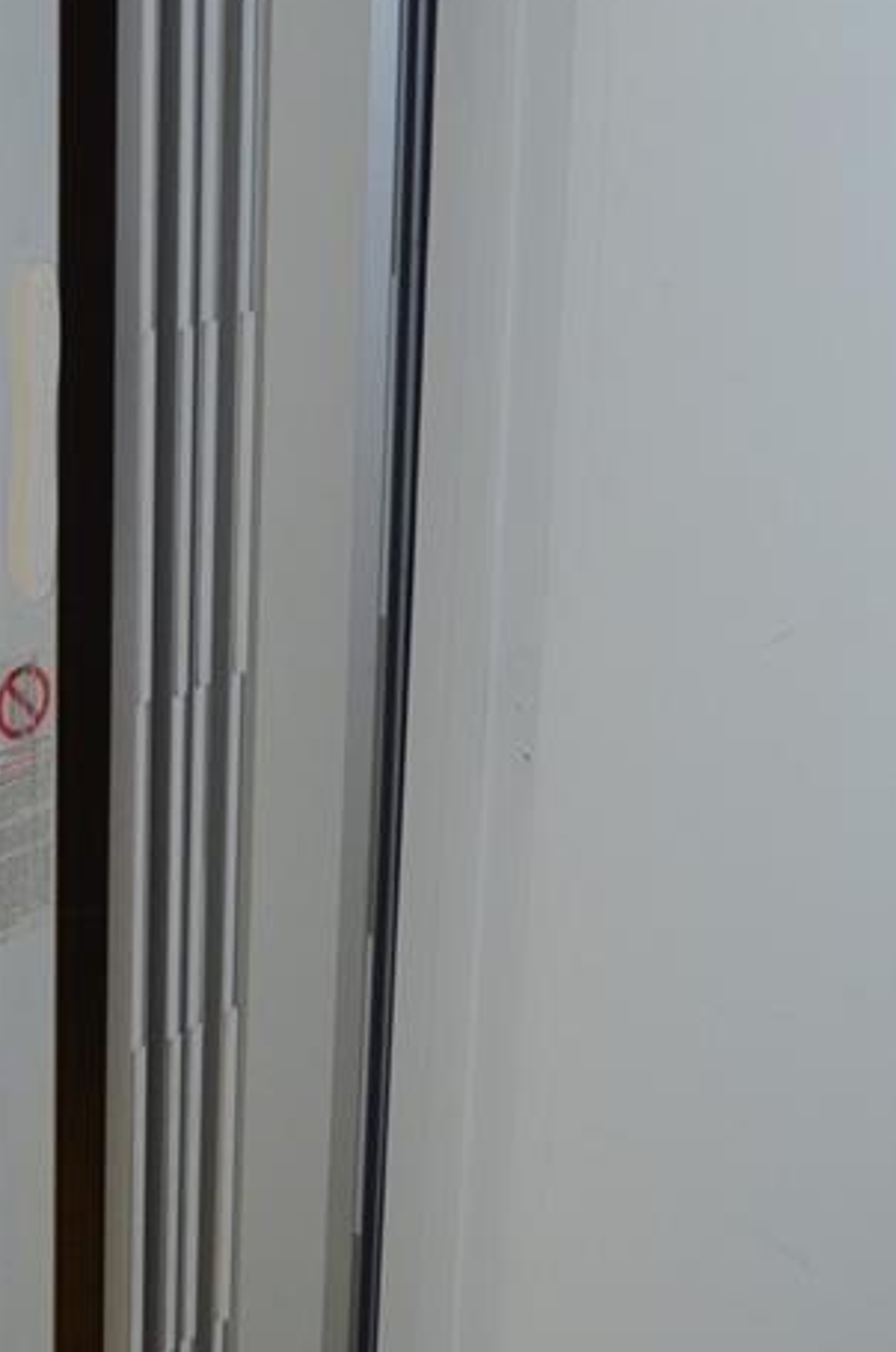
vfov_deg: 28.0
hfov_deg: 18.6
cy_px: 311
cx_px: -21
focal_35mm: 71
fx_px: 2663
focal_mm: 18
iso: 720
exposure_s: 1/60
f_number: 3.5
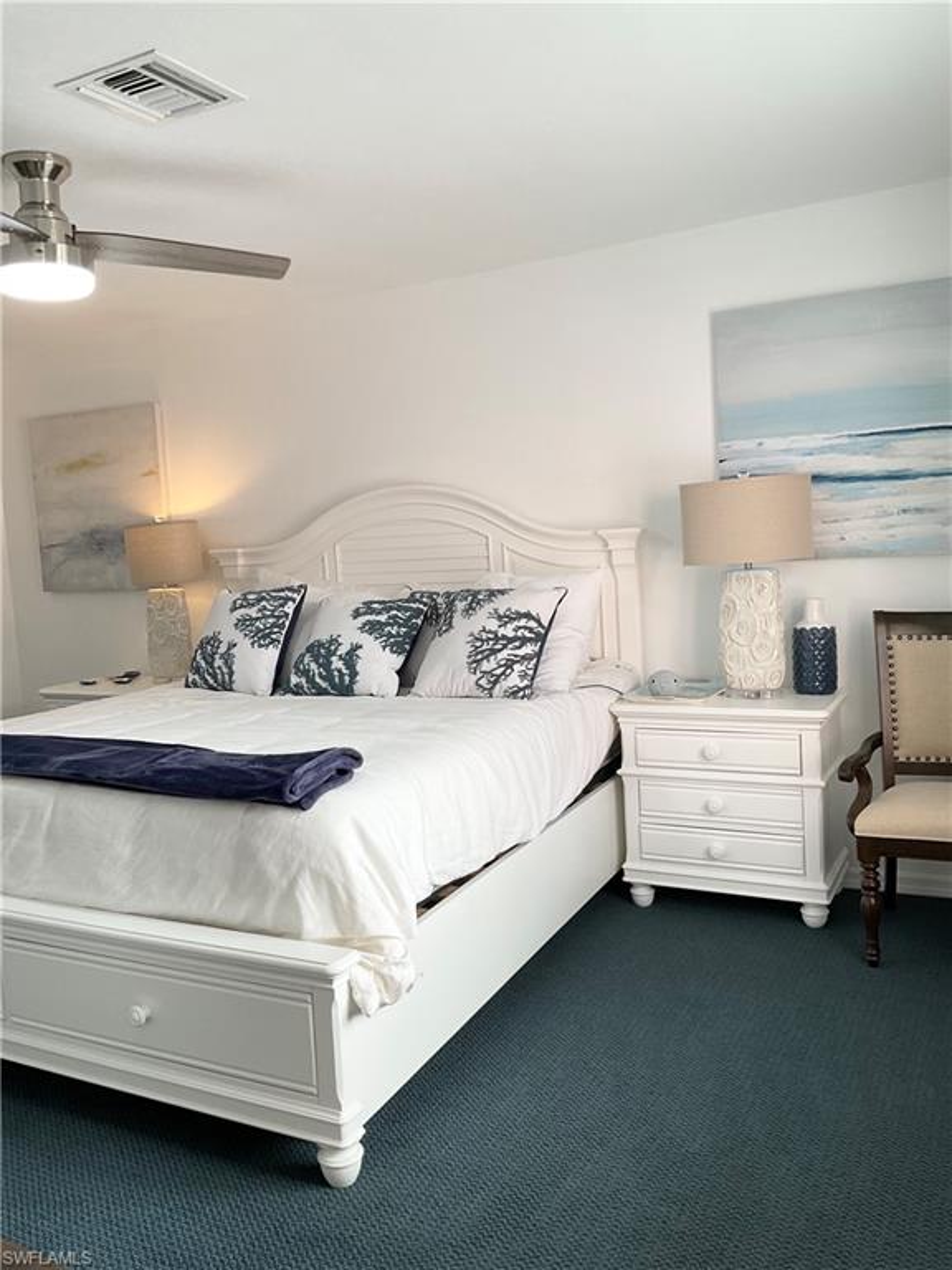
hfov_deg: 48.2
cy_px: 635
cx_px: 476
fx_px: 1063
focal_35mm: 29
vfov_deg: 61.7
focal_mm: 3
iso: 40
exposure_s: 1/120
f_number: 1.8
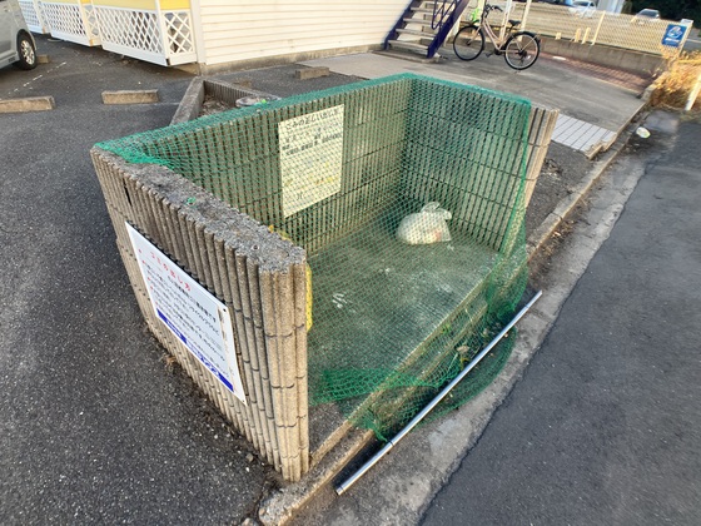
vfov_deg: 49.7
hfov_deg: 63.4
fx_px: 567
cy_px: 263
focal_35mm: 28
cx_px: 350
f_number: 1.8
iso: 32
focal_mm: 3.99
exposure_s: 1/122
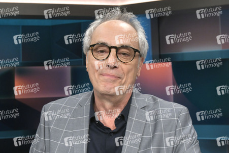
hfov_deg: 58.8
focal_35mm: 32
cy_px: 76
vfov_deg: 41.1
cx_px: 114
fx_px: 203
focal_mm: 32
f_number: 5.6
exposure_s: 1/200
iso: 2000
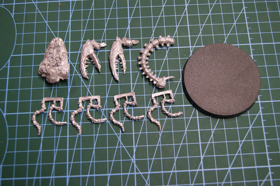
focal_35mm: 42
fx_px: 326
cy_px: 93
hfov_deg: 46.4
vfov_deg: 31.9
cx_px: 140
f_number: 4.5
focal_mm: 28
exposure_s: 1/15
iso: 400
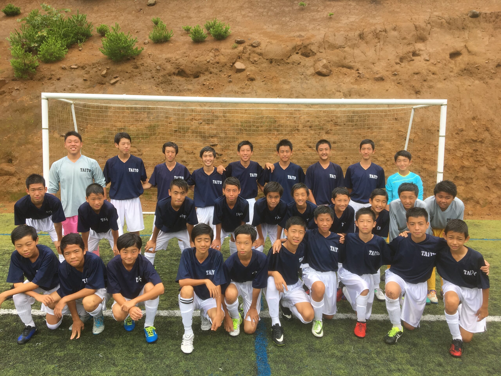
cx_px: 250
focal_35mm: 29
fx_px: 420
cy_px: 188
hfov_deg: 61.7
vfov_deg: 48.2
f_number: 2.2
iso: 25
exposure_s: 1/363
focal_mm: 4.15
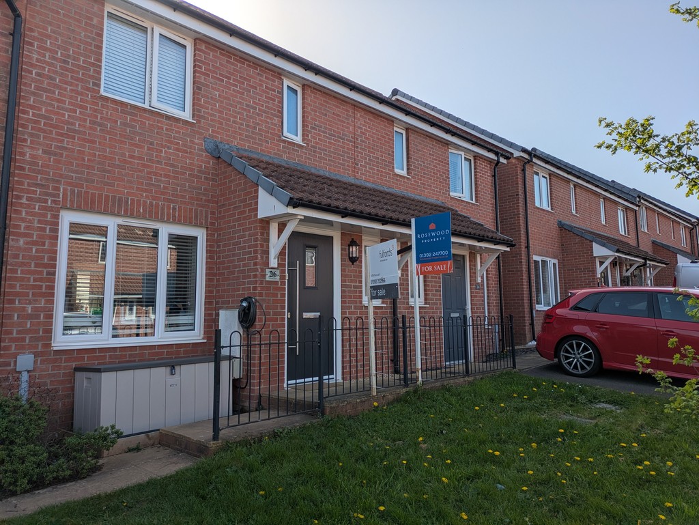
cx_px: 350
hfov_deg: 69.4
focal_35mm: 25
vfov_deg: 54.9
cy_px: 262
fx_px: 505
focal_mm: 5.43
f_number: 1.89
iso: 47
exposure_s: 1/3745
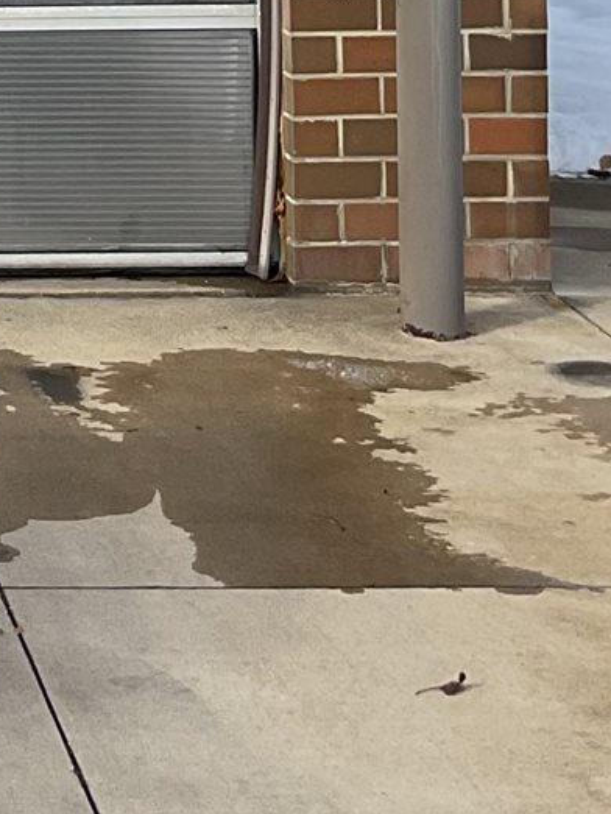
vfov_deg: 14.5
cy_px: -357
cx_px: -447
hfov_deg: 10.9
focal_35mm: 128
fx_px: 3010
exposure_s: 1/1912
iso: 16
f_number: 1.8
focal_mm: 3
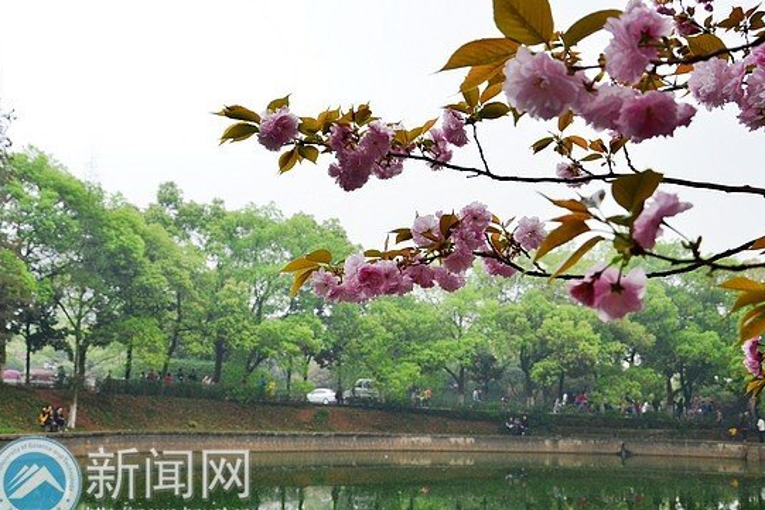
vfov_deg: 32.2
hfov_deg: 46.8
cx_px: 382
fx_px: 883
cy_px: 268
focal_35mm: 42
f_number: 6.3
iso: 500
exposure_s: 1/200
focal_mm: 25
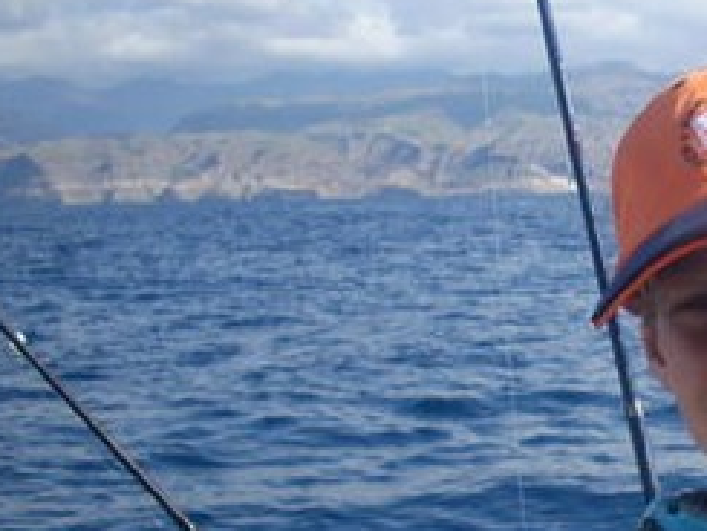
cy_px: 407
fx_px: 1941
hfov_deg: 19.7
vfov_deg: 15.5
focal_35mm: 95
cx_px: 785
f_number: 5.6
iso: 64
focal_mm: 6.2
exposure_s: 1/193
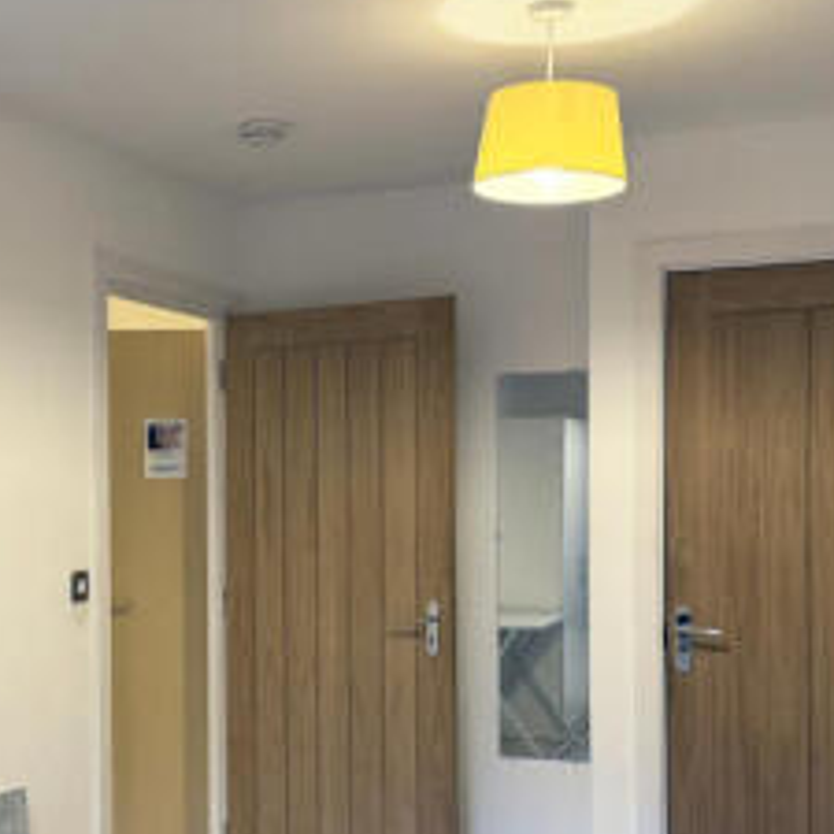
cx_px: 221
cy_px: 517
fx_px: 1499
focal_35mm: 55
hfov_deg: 30.6
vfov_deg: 31.0
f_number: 1.78
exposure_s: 1/50
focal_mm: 6.76
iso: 250
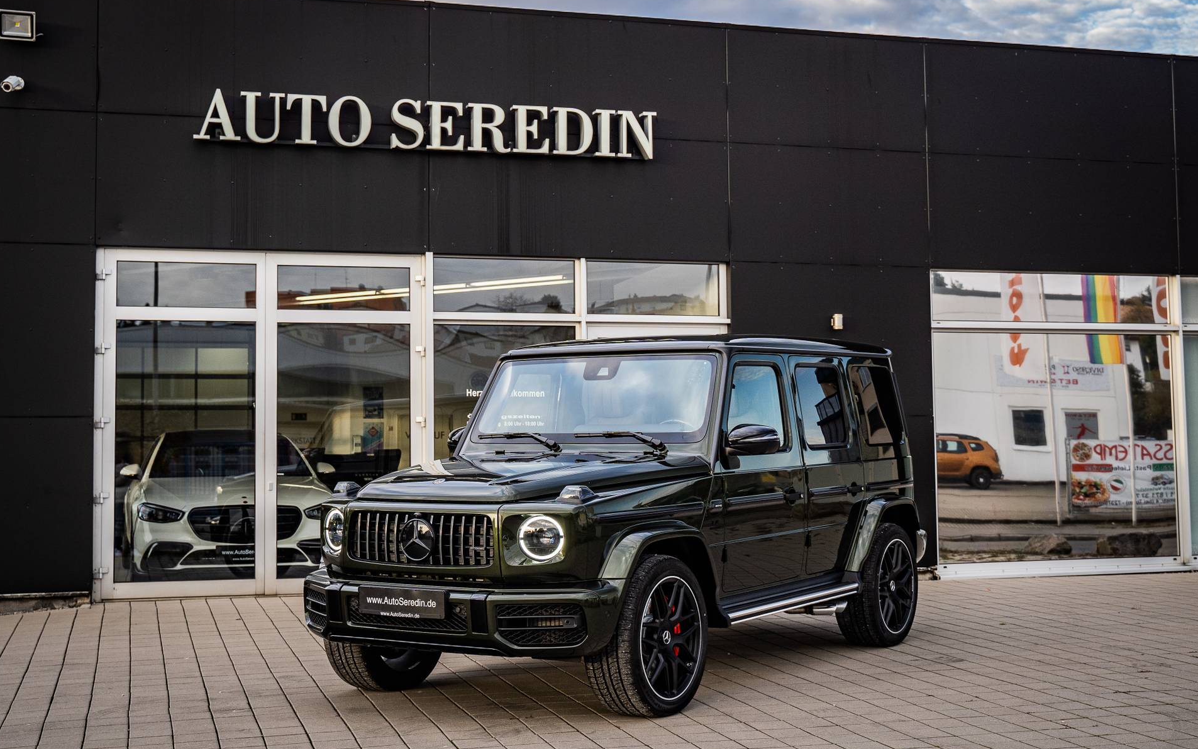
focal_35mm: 38
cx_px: 597
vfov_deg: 33.6
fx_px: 1241
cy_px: 384
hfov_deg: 51.5
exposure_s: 1/160
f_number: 3.5
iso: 400
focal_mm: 37
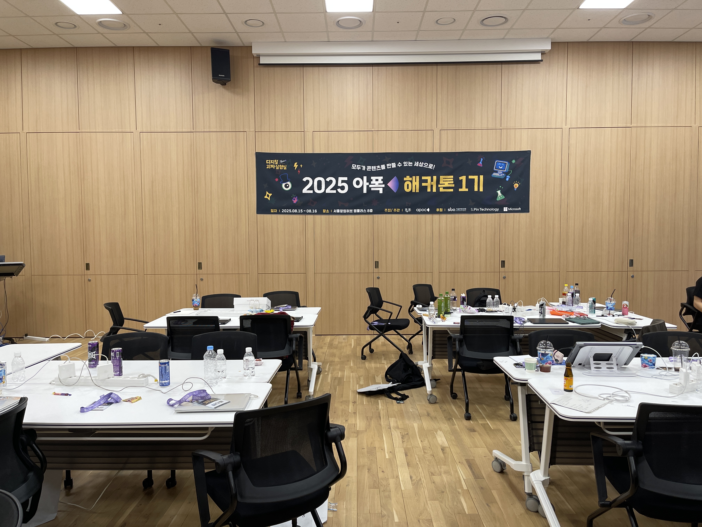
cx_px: 351
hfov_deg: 69.4
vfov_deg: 54.9
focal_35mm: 25
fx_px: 507
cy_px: 264
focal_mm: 5.1
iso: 125
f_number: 1.6
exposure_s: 1/120
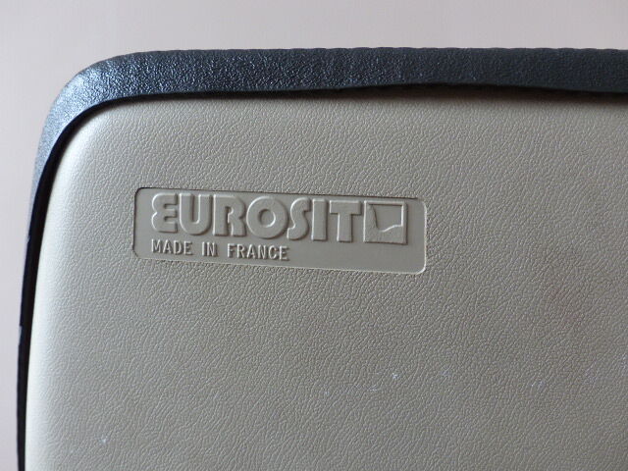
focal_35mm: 44
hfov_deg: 42.9
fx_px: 798
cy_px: 236
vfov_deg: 32.9
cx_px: 314
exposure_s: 1/60
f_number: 2.8
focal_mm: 7.8
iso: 125
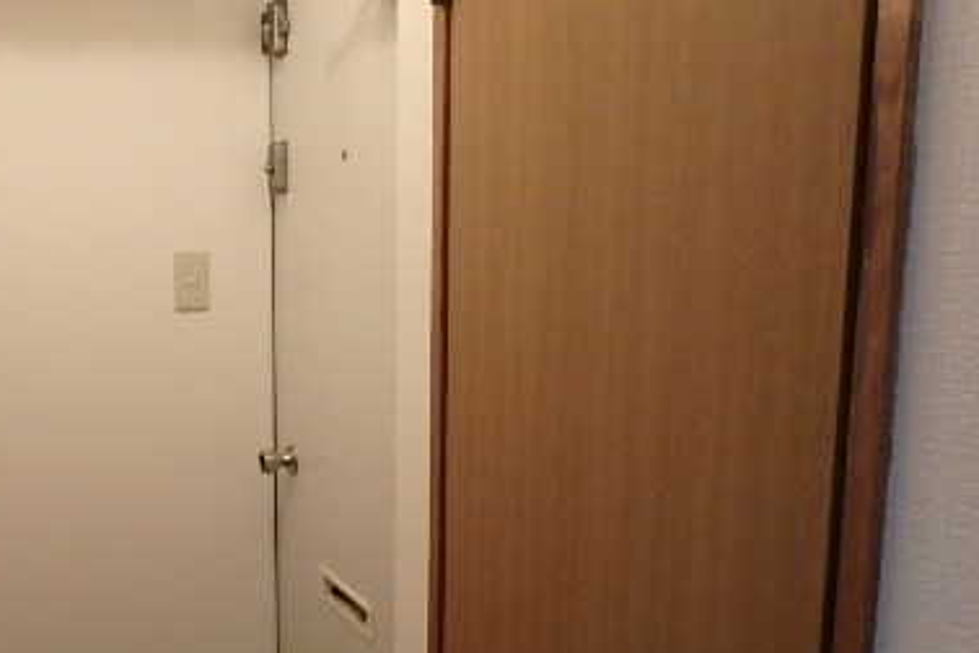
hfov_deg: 50.0
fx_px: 1006
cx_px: 256
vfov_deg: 35.7
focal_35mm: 37
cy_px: 415
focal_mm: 3.7
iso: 500
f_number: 3.5
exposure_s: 1/30
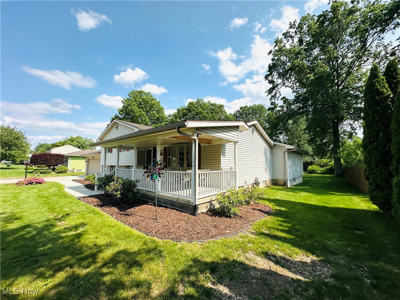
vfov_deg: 85.7
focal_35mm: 14
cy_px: 150
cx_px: 200
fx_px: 162
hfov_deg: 102.1
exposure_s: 1/2174
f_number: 2.2
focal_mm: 2.22
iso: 40
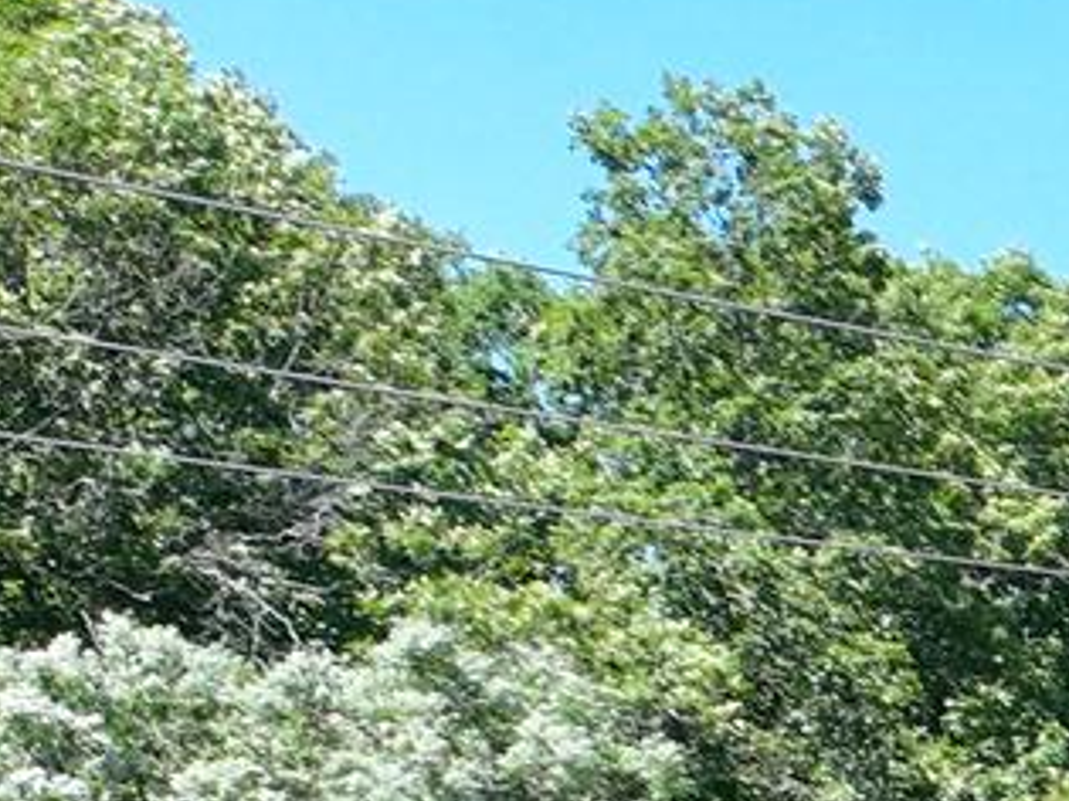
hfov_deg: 10.1
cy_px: 2118
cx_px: 2983
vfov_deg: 8.4
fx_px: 4816
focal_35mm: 156
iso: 220
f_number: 2.8
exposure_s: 1/1000
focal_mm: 12.29
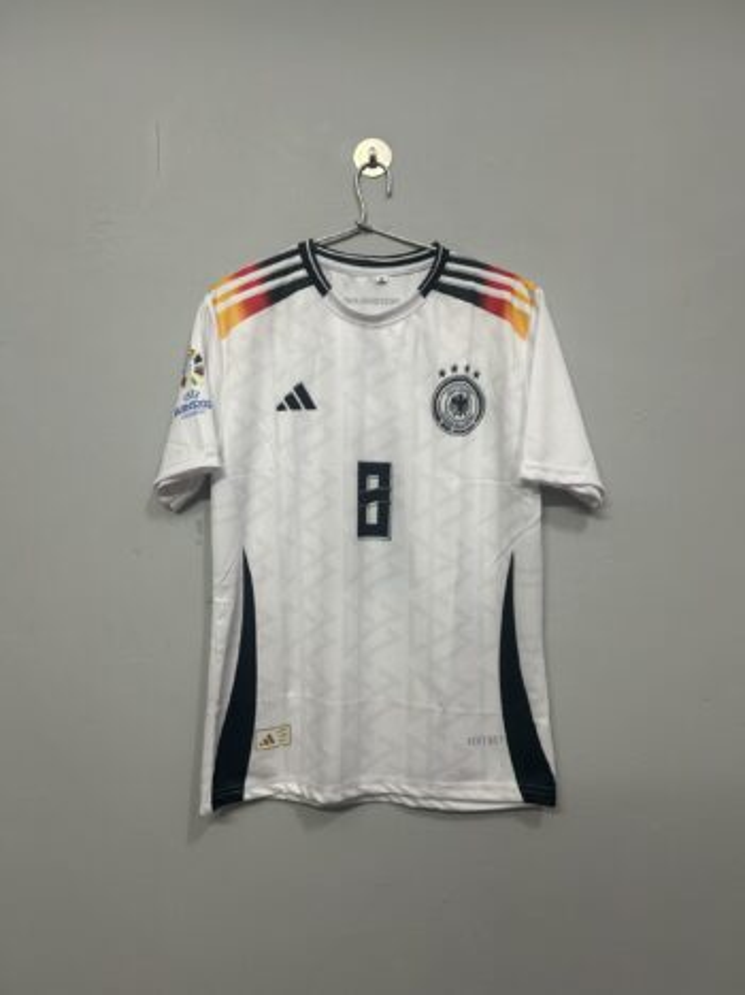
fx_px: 746
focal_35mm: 26
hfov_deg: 53.0
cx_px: 372
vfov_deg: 67.3
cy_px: 498
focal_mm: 5.7
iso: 80
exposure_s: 1/50
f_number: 1.5
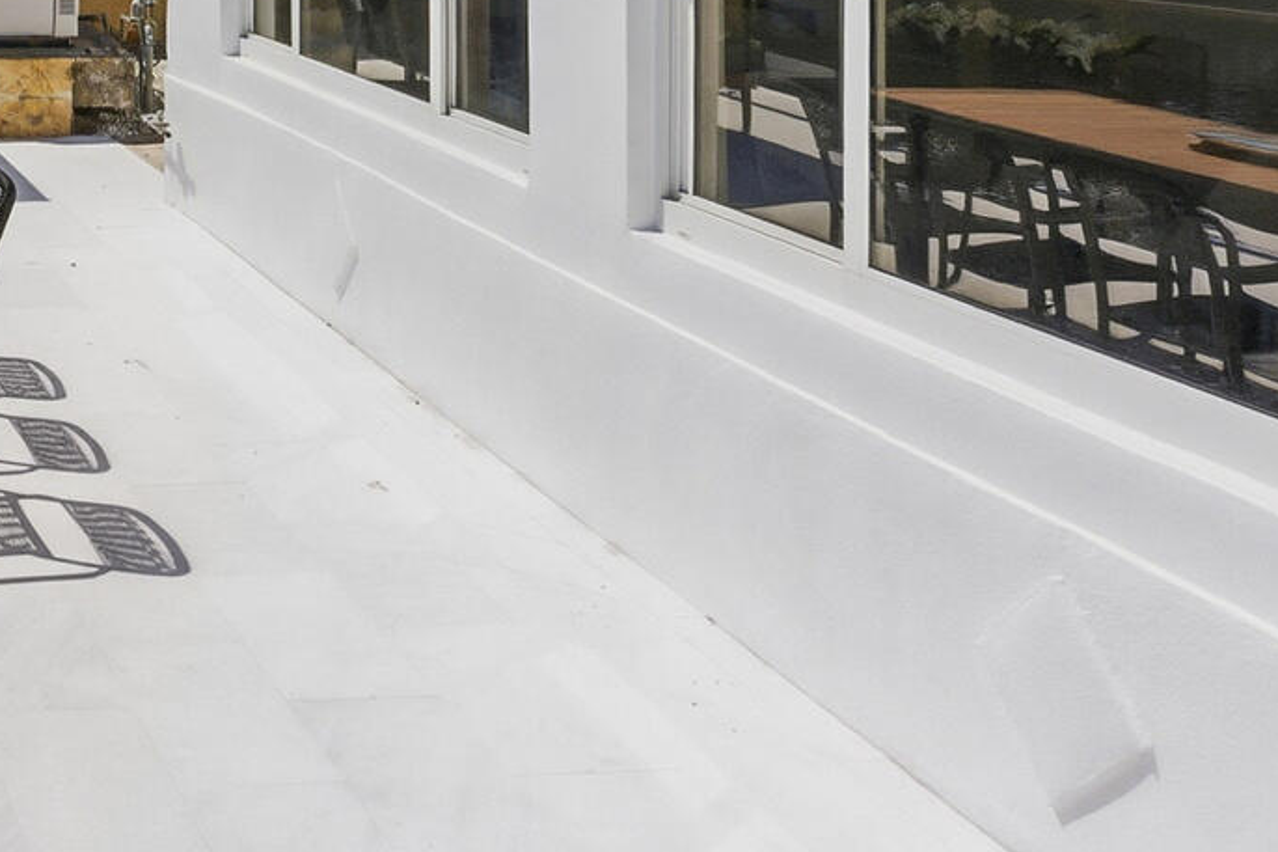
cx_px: -261
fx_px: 1810
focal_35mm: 51
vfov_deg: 23.6
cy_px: -235
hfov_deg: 32.2
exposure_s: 1/16000
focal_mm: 14
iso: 125
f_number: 8
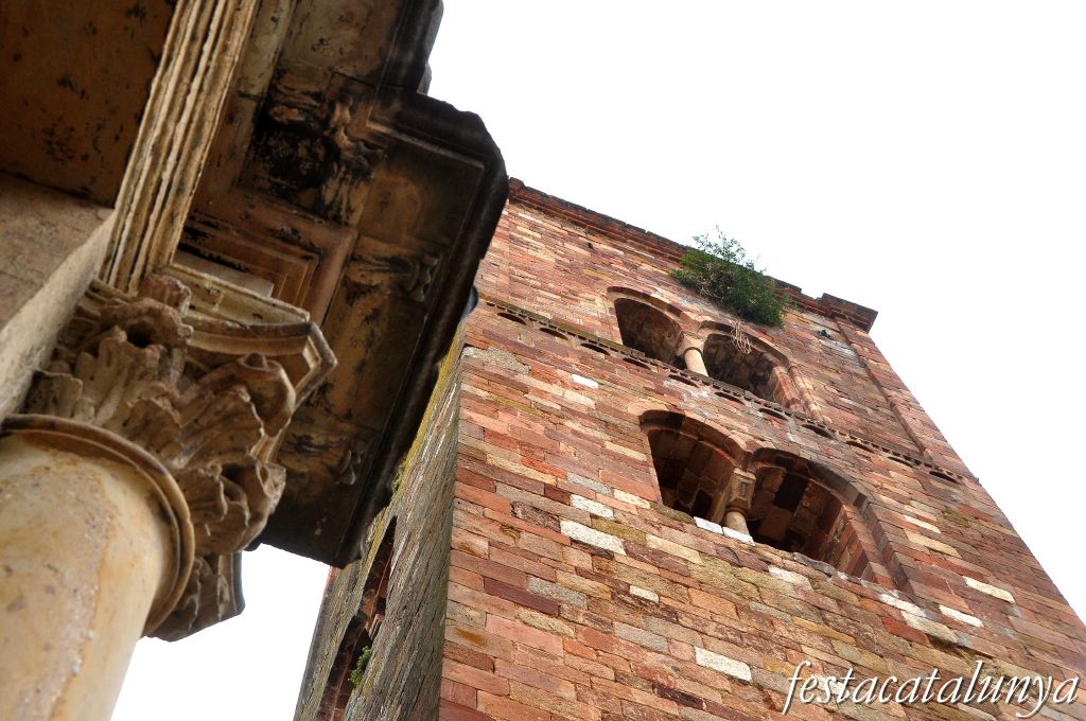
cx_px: 543
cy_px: 360
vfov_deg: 25.0
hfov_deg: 36.9
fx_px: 1627
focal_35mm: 54
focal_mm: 36
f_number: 8
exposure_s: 1/250
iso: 500
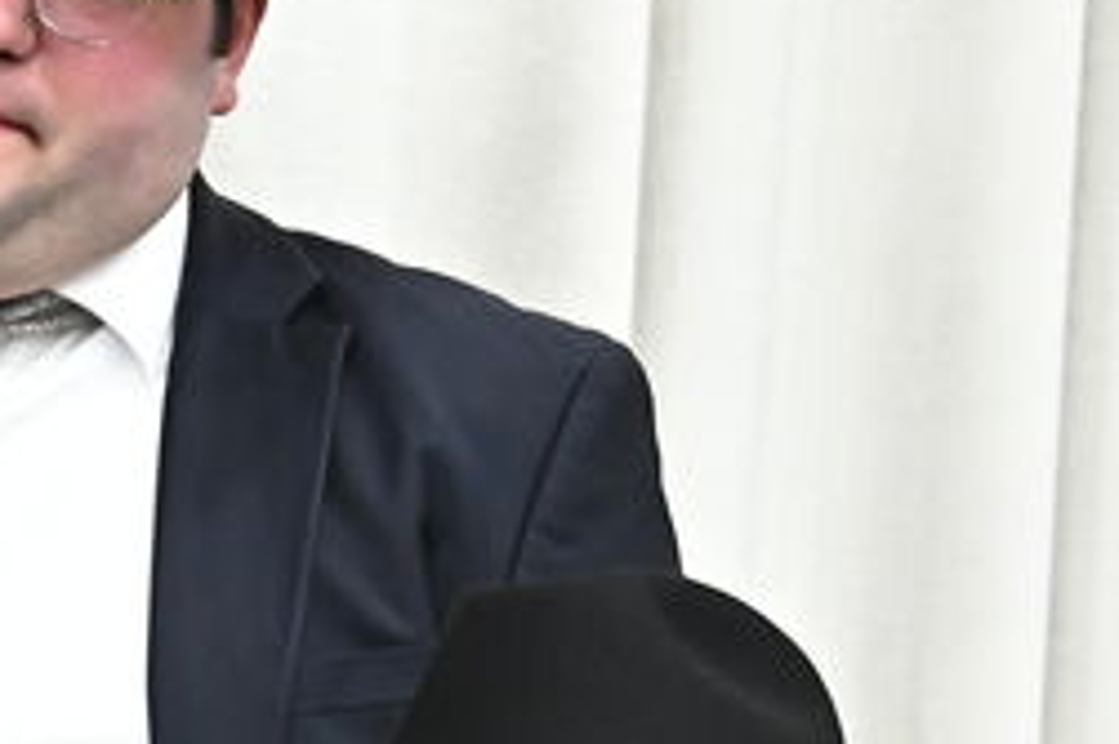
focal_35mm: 223
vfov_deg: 6.1
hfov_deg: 8.9
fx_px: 6927
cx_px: -816
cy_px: 1152
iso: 2000
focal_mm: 40
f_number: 3.5
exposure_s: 1/200
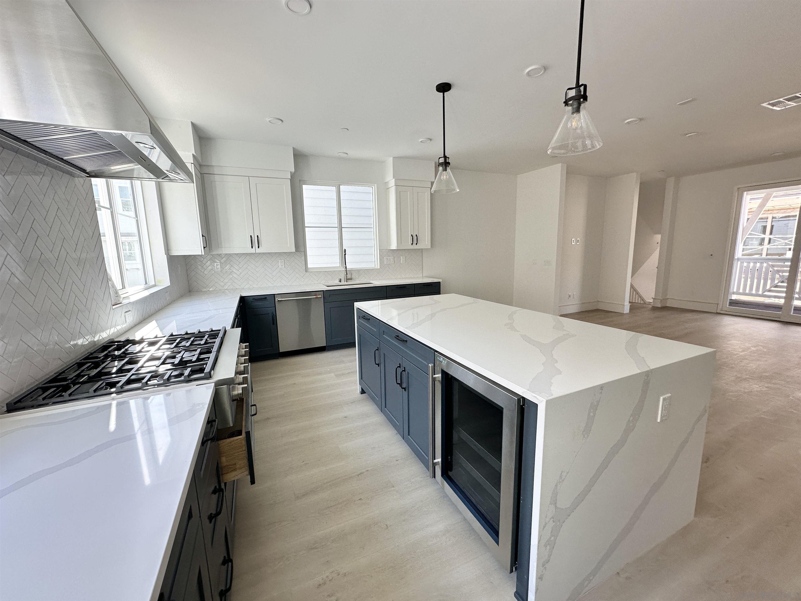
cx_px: 400
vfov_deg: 85.7
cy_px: 300
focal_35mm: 14
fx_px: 324
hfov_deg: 102.1
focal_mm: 2.22
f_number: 2.2
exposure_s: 1/99
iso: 80
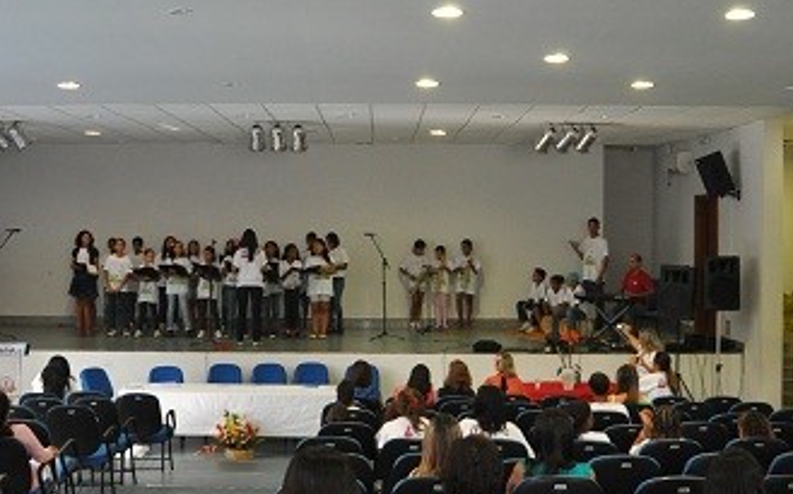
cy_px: 366
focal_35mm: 40
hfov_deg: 49.0
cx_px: 480
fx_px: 864
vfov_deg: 31.4
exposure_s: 1/60
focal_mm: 18
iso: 800
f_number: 4
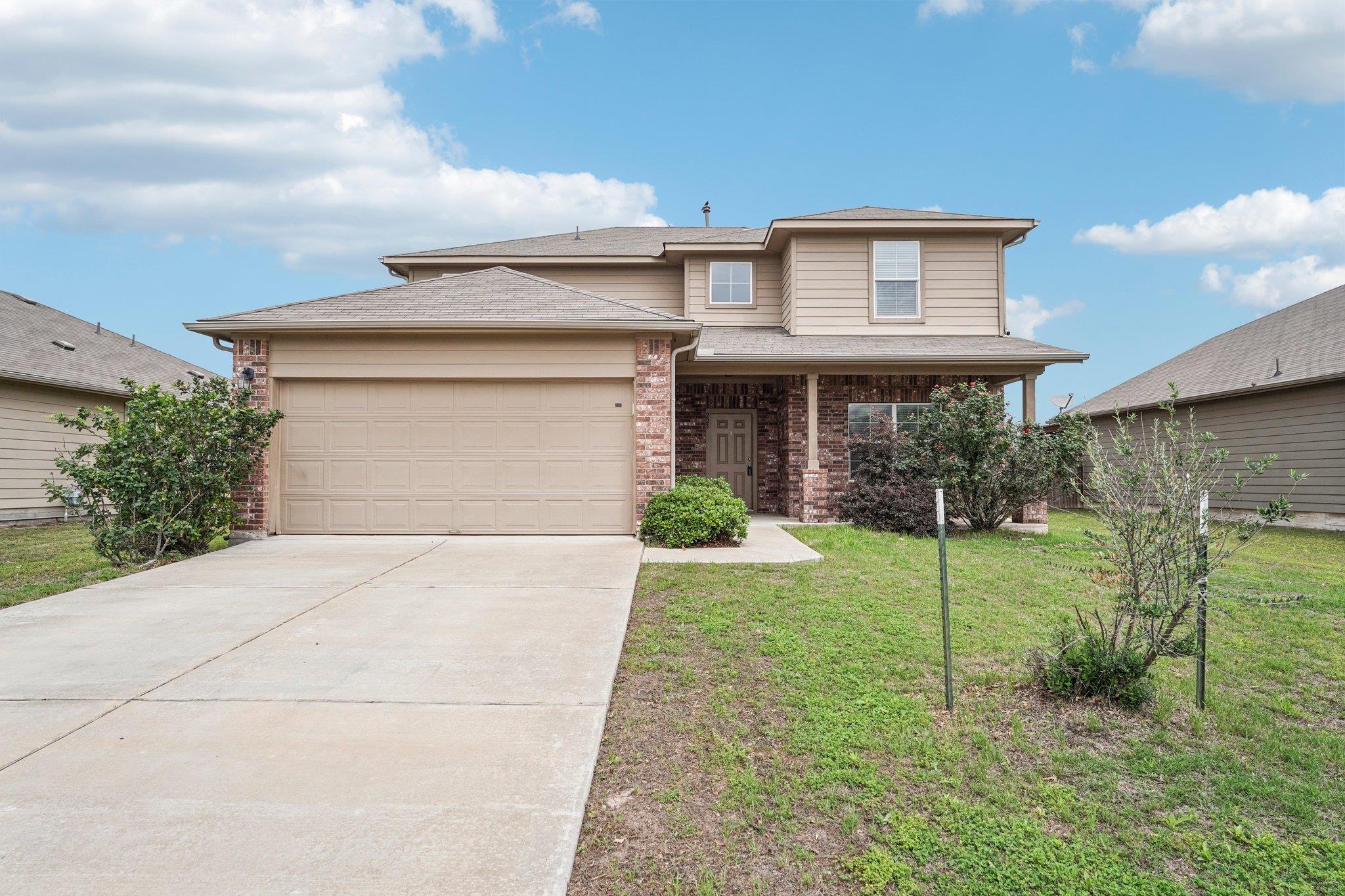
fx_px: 699
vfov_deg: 65.4
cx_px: 672
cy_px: 448
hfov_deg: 87.8
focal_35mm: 19
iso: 400
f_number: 8
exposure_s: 1/640
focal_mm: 18.7
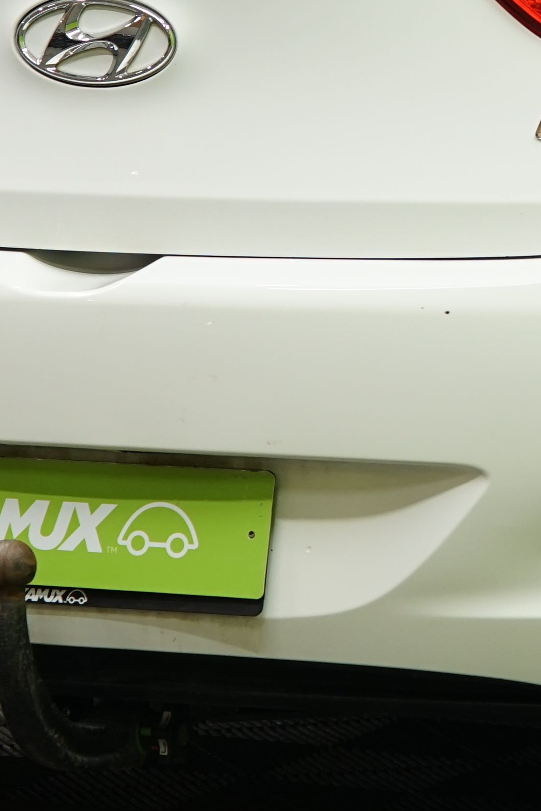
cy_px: 123
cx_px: 636
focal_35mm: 270
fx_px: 6087
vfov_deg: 7.6
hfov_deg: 5.1
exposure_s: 1/40
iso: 500
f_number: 3.5
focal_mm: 75
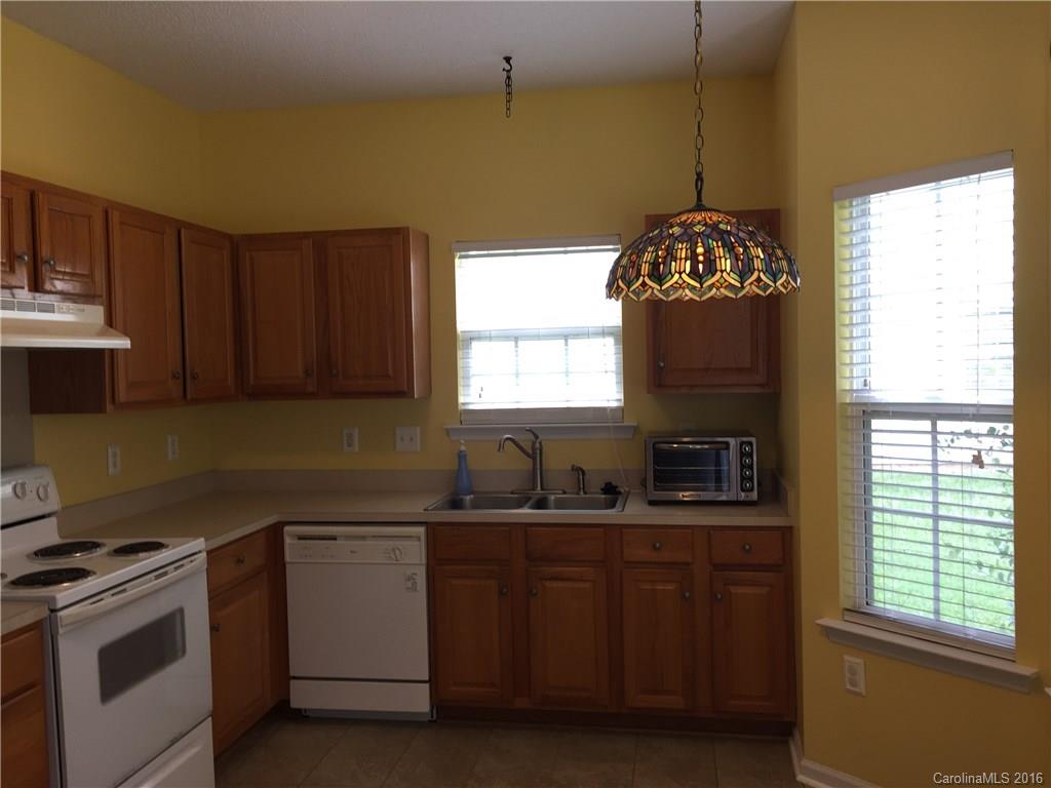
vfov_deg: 48.2
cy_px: 394
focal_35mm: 29
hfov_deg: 61.7
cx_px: 526
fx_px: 880
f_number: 2.2
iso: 32
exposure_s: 1/40
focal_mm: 4.15
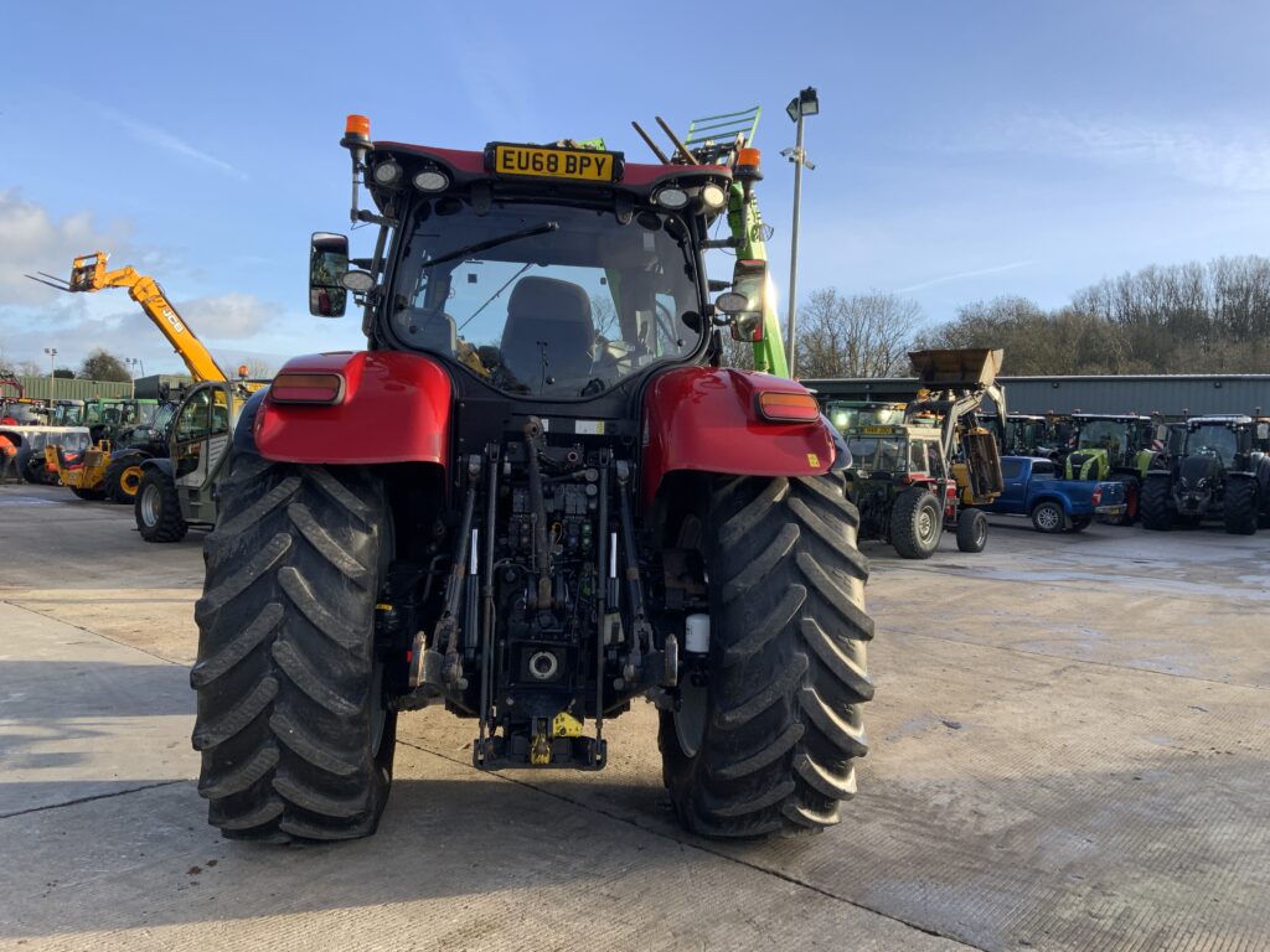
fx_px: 1064
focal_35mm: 29
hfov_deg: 61.7
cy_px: 476
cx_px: 635
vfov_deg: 48.2
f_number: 1.8
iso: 16
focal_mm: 3
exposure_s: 1/478
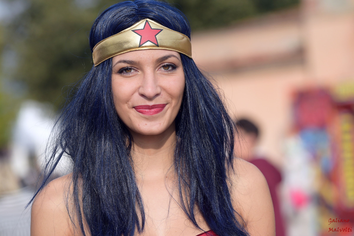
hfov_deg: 10.3
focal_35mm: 200
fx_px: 1967
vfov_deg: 6.9
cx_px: 177
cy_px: 118
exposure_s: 1/1000
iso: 360
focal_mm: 200
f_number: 6.3
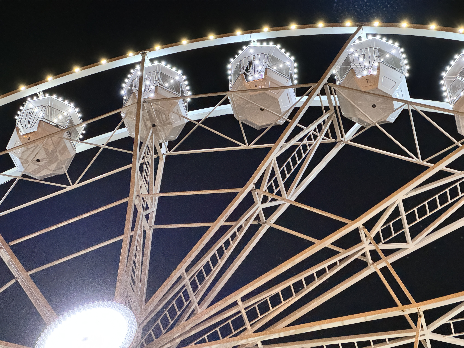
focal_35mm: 77
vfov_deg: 19.1
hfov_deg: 25.3
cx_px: 232
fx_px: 1032
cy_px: 174
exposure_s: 1/25
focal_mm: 9
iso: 1000
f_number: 2.8
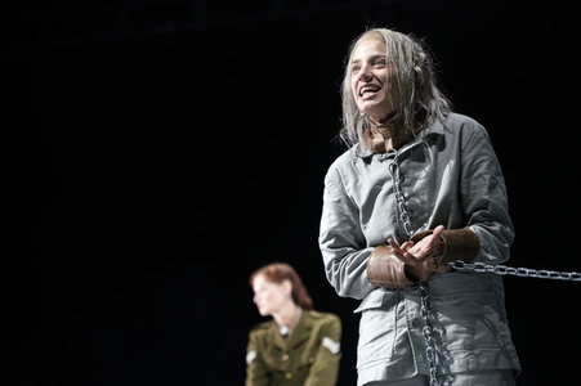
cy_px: 193
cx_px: 290
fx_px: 2451
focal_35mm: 152
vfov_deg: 9.0
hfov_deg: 13.5
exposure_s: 1/160
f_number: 5.6
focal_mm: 152
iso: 2000
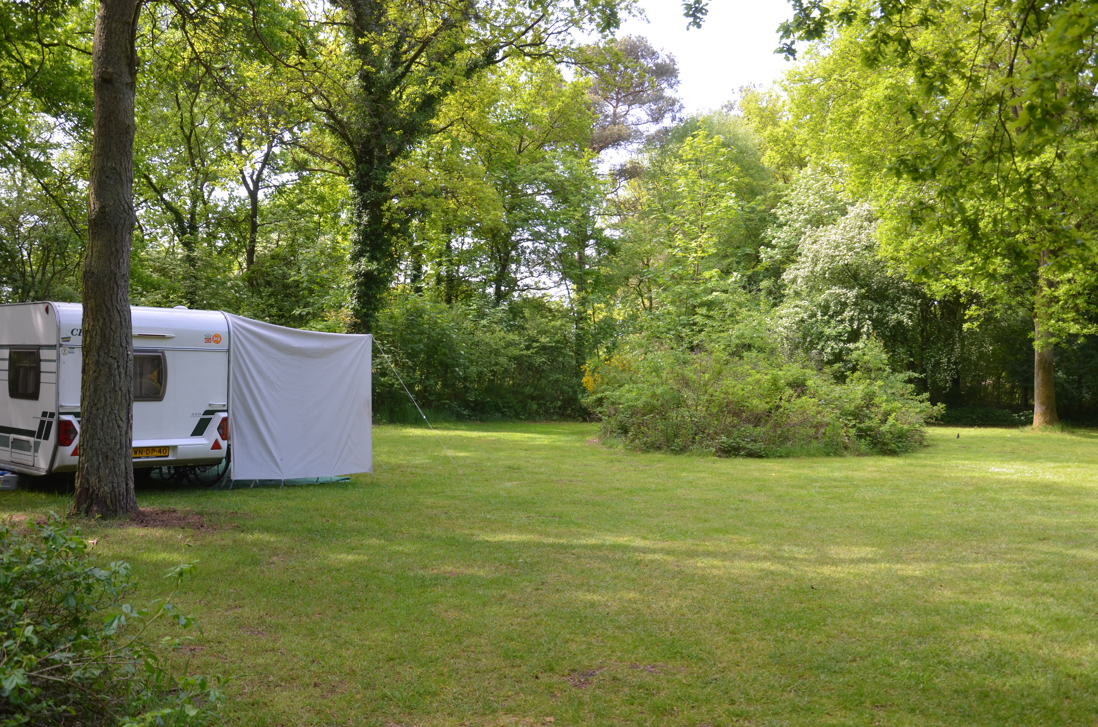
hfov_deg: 53.2
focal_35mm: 36
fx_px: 1096
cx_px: 549
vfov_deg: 36.7
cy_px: 364
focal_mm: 24
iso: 200
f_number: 5.6
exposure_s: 1/125
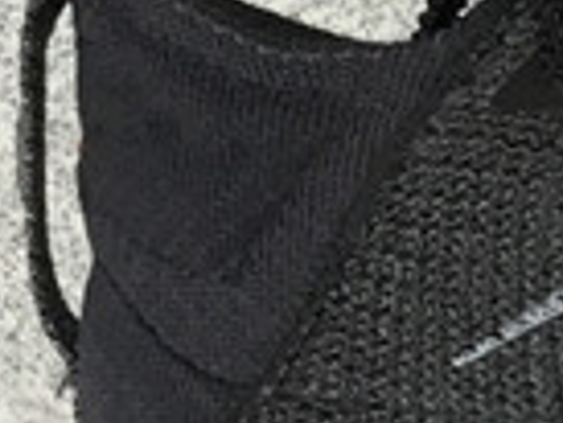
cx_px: 1036
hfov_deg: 9.3
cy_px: 113
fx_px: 3305
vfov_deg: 7.3
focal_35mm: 203
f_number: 2.4
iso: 32
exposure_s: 1/33
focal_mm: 3.3
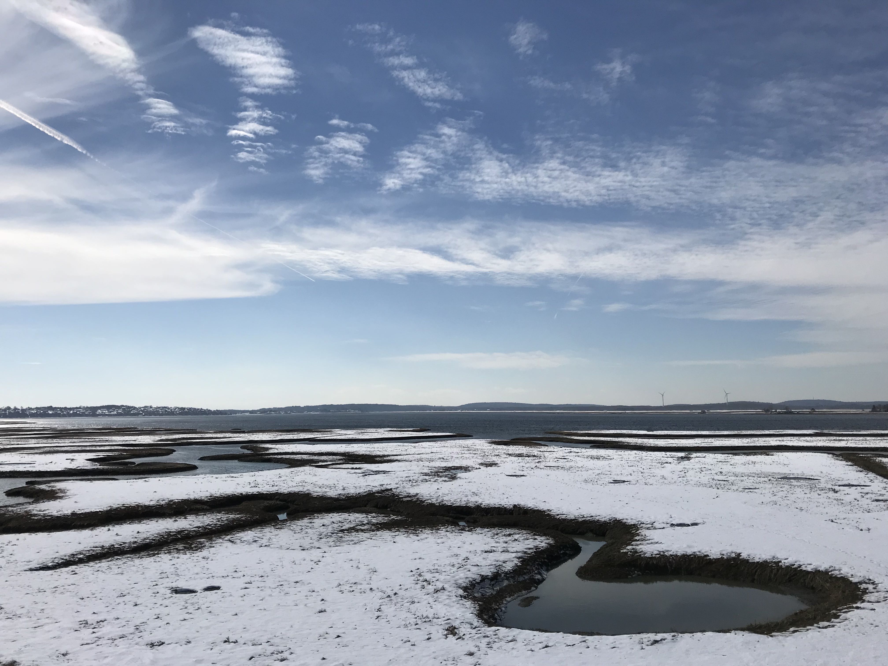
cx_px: 444
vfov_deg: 49.7
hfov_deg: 63.4
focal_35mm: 28
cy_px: 333
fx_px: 718
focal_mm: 3.99
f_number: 1.8
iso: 25
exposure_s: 1/9615
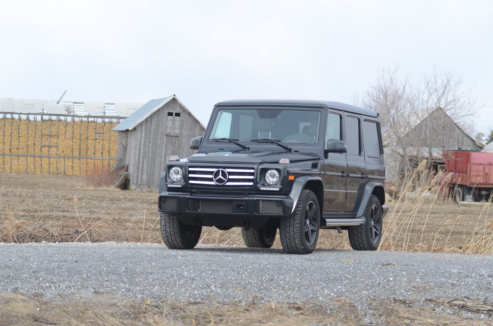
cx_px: 246
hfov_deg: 17.1
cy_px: 163
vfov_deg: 11.4
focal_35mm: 120
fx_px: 1640
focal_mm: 80
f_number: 5
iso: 100
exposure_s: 1/400
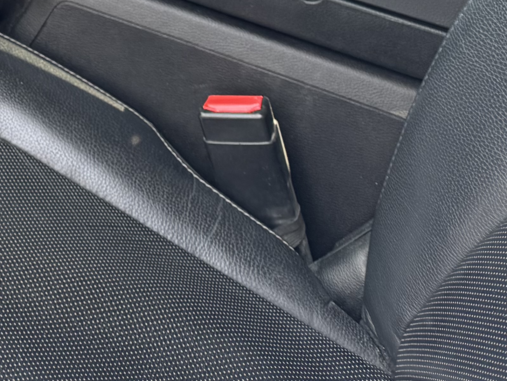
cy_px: -204
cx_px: -354
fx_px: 1260
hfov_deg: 18.7
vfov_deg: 15.7
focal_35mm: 86
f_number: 1.78
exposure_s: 1/134
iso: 64
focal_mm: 6.76
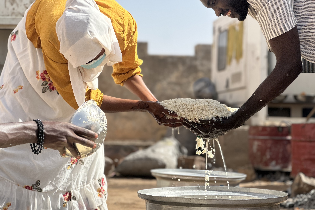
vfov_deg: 16.9
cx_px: 157
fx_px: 709
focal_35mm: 81
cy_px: 116
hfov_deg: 25.1
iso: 32
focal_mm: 9
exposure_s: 1/585
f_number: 2.8
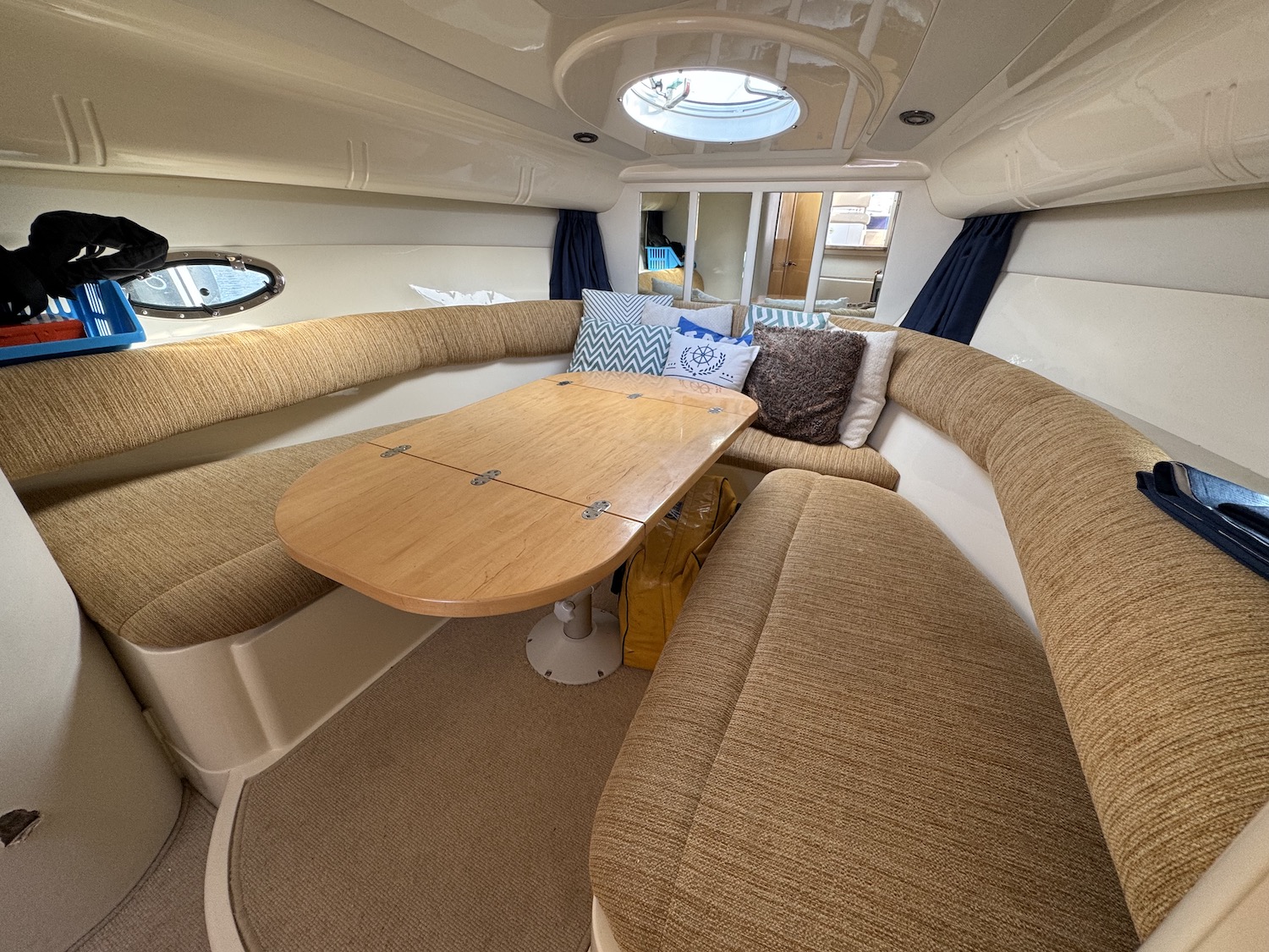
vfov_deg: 85.7
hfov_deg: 102.1
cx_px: 634
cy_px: 476
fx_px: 513
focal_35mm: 14
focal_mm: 2.22
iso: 125
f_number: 2.2
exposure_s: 1/99
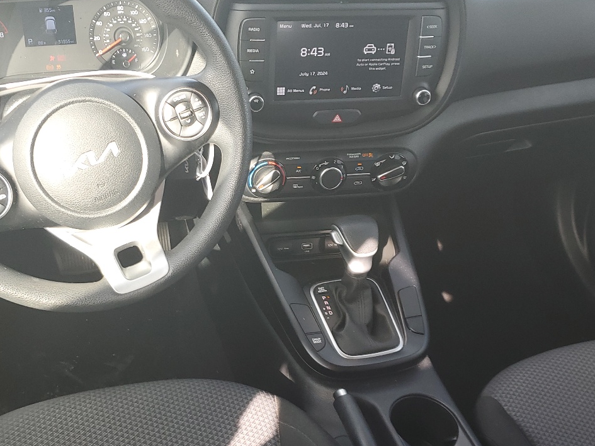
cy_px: 299
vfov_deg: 32.6
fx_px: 756
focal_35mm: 44
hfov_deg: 42.8
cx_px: 241
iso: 50
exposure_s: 1/156
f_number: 1.5
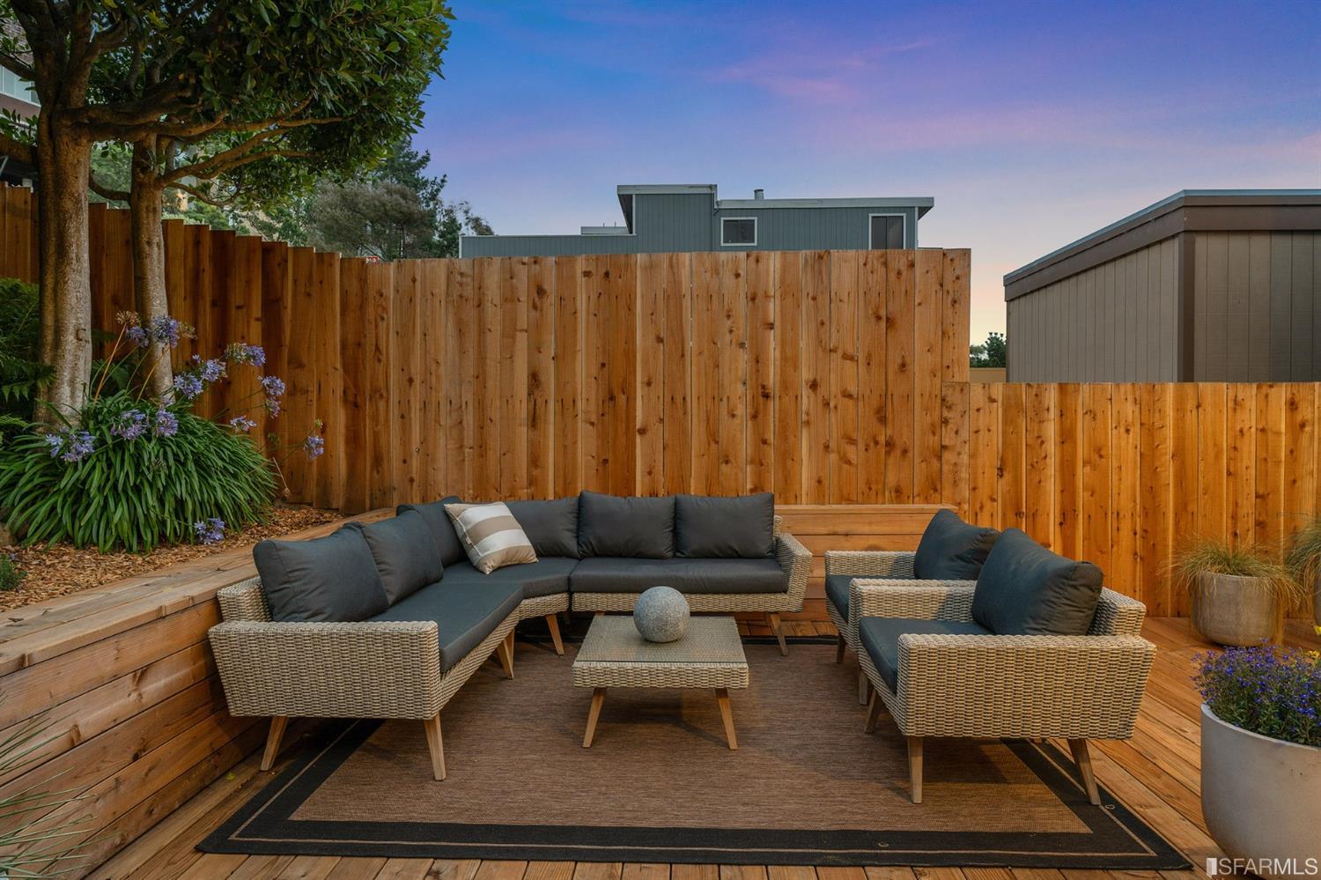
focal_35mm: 19
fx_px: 712
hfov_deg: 85.7
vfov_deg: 63.4
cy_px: 440
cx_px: 660
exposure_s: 1
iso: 100
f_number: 8
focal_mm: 19.4
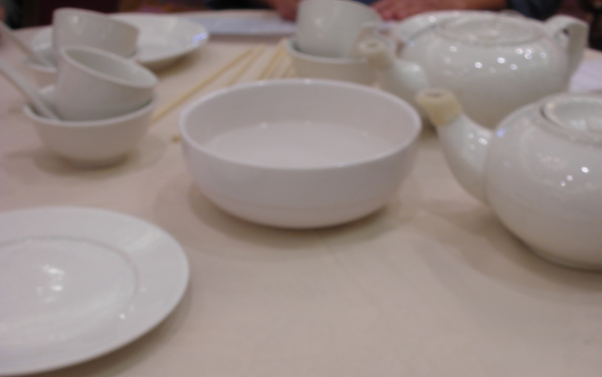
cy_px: 210
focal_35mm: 57
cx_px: 302
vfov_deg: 22.8
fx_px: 936
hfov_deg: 35.7
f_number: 3.7
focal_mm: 8.8
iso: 50
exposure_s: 1/5.8
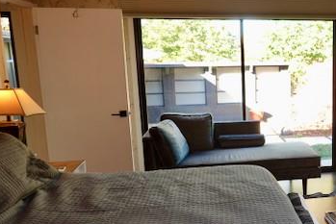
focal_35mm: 44
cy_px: 124
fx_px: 411
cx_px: 302
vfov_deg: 30.5
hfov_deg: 41.0
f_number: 2.8
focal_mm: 9
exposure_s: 1/30
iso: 125
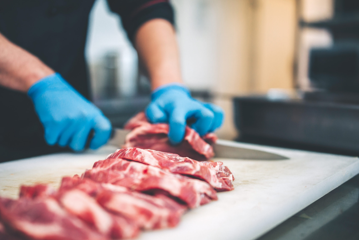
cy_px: 124
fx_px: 389
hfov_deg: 49.5
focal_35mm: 39
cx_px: 164
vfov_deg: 34.2
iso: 500
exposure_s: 1/400
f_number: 1.4
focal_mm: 35
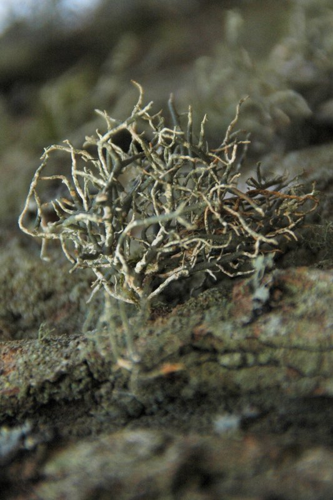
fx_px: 4164
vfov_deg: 6.9
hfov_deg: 4.6
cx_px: 166
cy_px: 250
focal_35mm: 300
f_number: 8
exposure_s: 1/250
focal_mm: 200
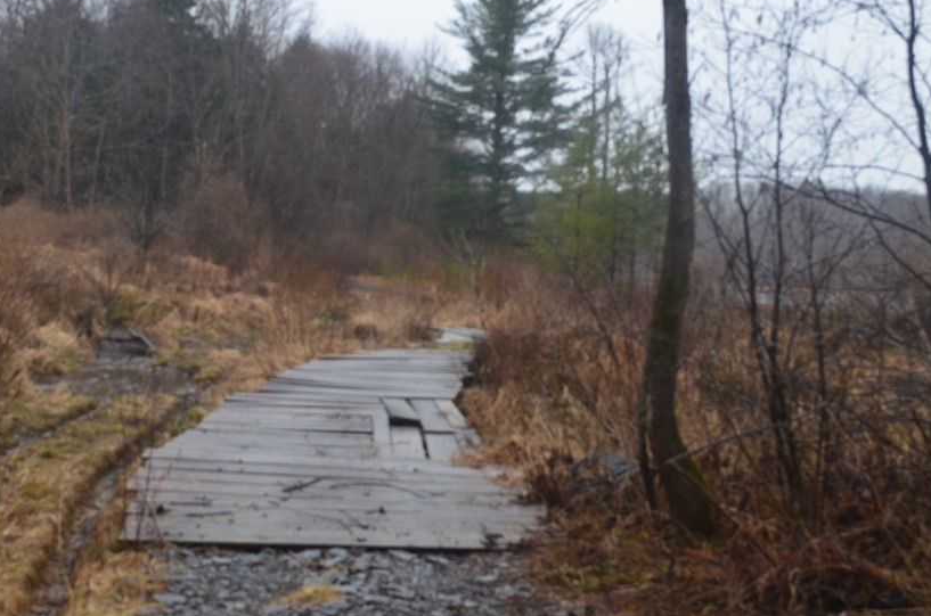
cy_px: 210
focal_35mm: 48
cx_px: 360
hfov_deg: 41.0
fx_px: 1239
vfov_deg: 27.8
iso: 800
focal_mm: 24
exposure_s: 1/60
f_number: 8
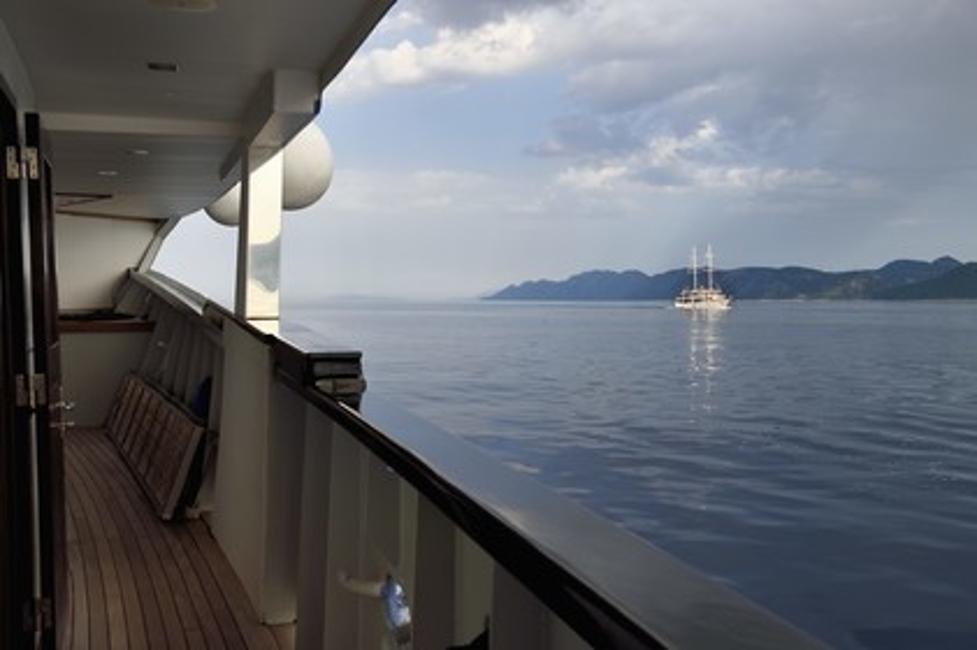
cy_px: 325
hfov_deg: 54.5
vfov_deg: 37.8
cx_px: 488
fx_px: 949
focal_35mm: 35
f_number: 10
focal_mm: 35
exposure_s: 1/320
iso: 200
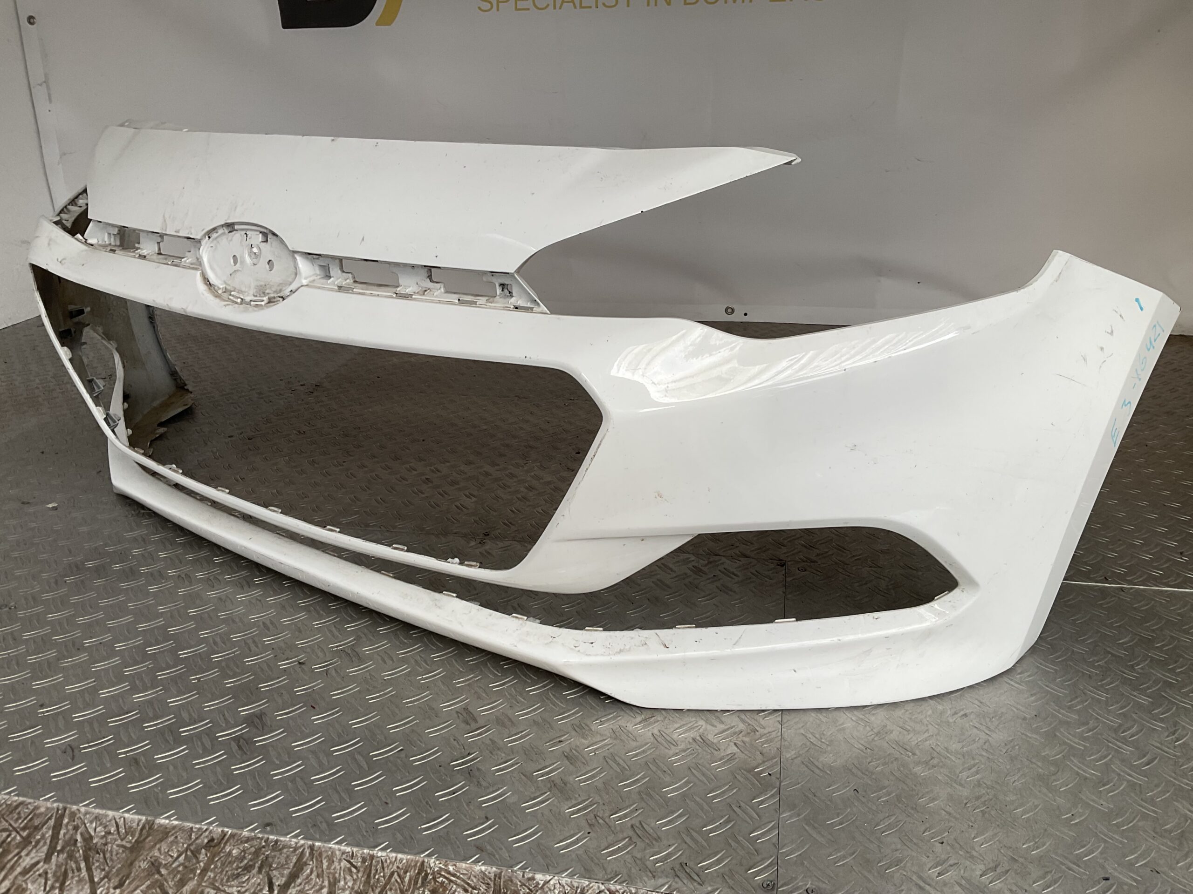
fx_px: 999
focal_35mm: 29
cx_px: 596
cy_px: 447
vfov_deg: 48.2
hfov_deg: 61.7
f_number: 1.8
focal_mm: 3
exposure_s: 1/100
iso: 25
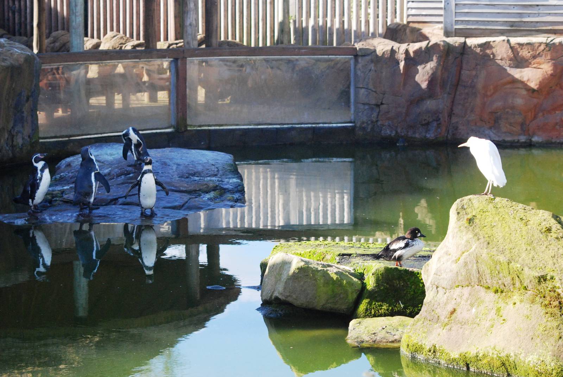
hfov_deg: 19.4
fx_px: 1644
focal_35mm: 105
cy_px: 188
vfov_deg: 13.1
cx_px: 282
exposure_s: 1/800
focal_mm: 70
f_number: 7.1
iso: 1000
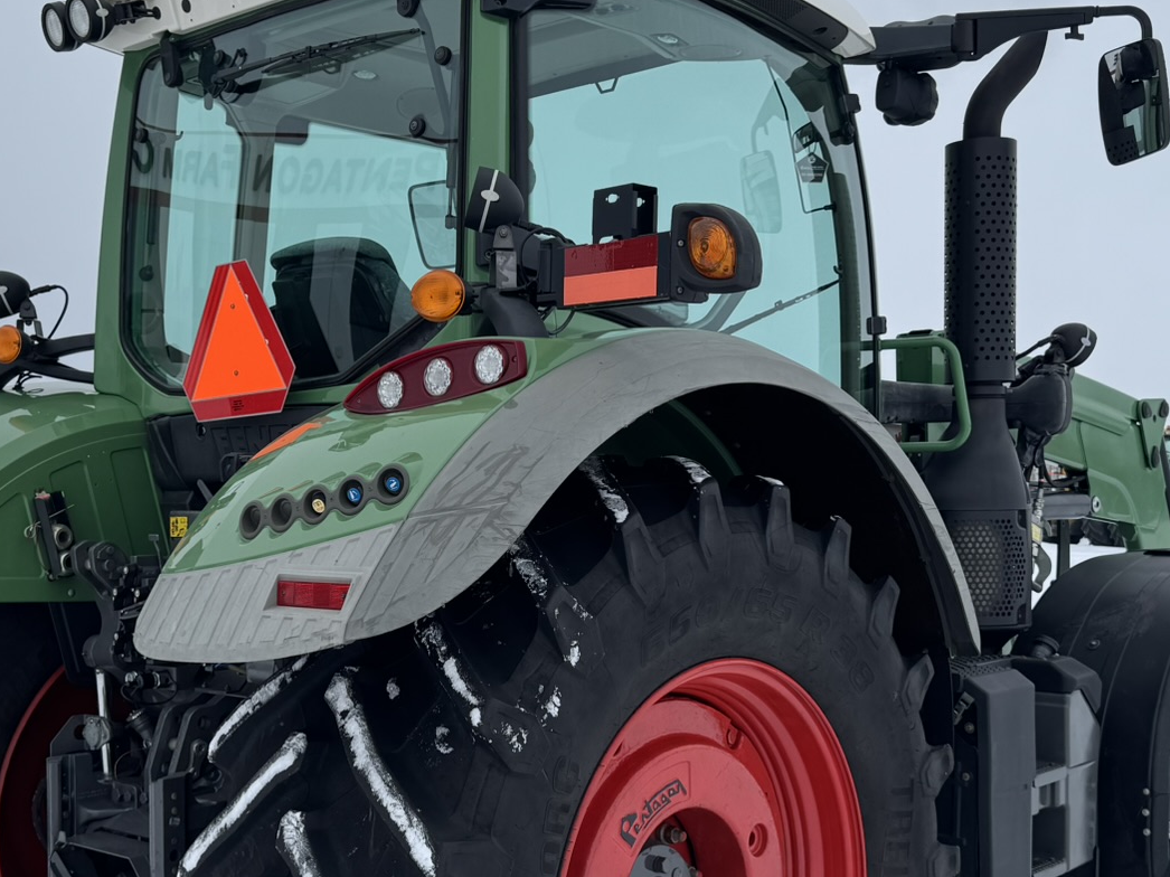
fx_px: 1588
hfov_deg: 40.3
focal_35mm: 47
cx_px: 490
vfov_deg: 30.8
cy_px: 529
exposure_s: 1/5348
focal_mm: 6.76
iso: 80
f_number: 1.78
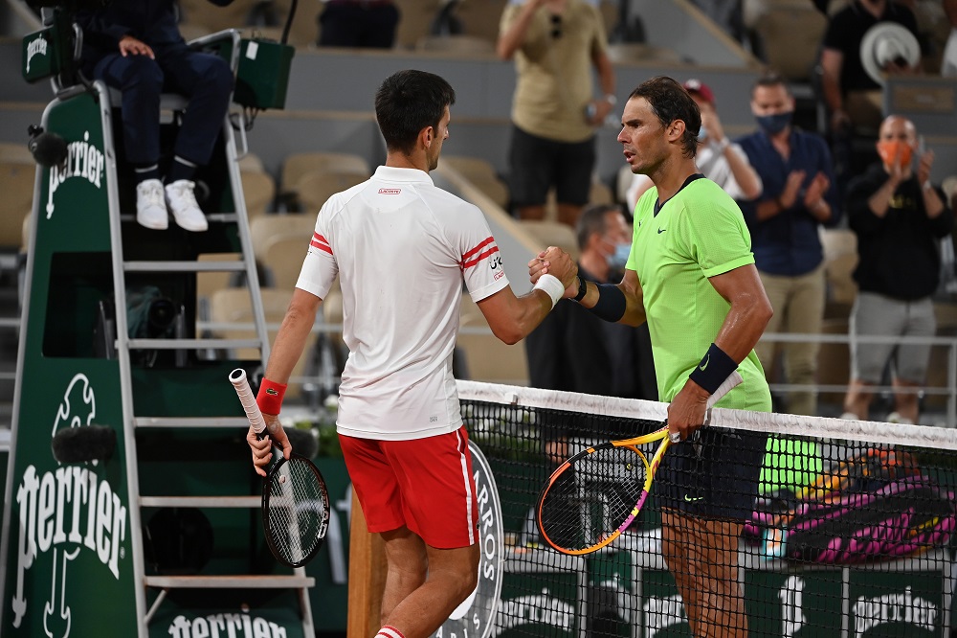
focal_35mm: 220
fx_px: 5846
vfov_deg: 6.2
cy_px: 319
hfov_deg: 9.4
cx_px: 478
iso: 2000
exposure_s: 1/1600
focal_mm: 220
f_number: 4
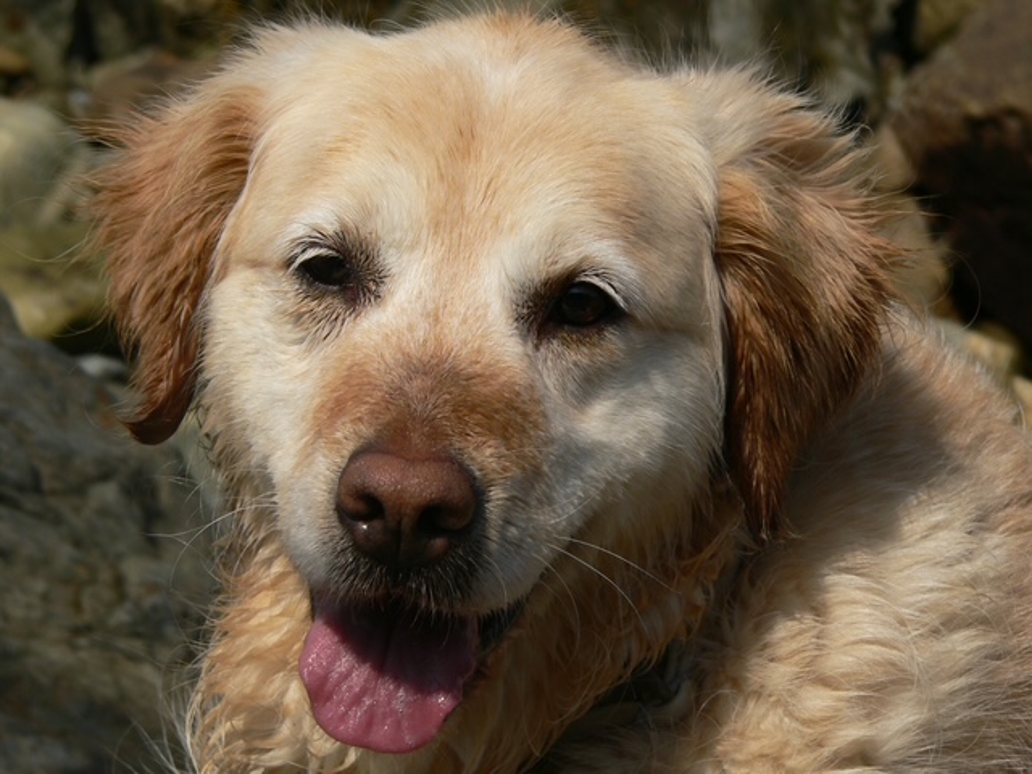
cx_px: 516
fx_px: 6529
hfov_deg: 9.0
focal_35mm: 219
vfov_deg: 6.8
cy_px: 387
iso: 80
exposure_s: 1/1000
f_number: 4.6
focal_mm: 36.4
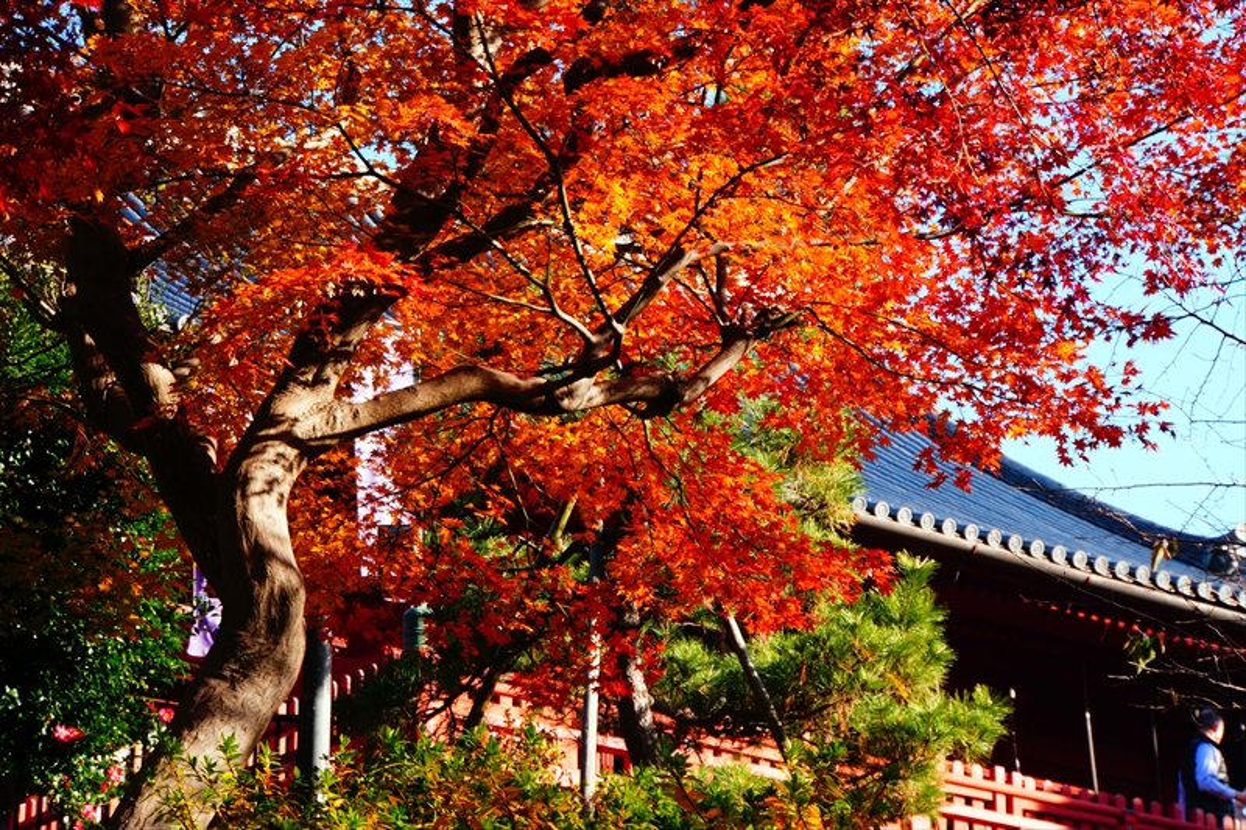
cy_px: 415
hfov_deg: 19.4
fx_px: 3644
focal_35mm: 105
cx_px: 623
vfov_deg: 13.0
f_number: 6.3
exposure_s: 1/125
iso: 100
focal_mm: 70.2
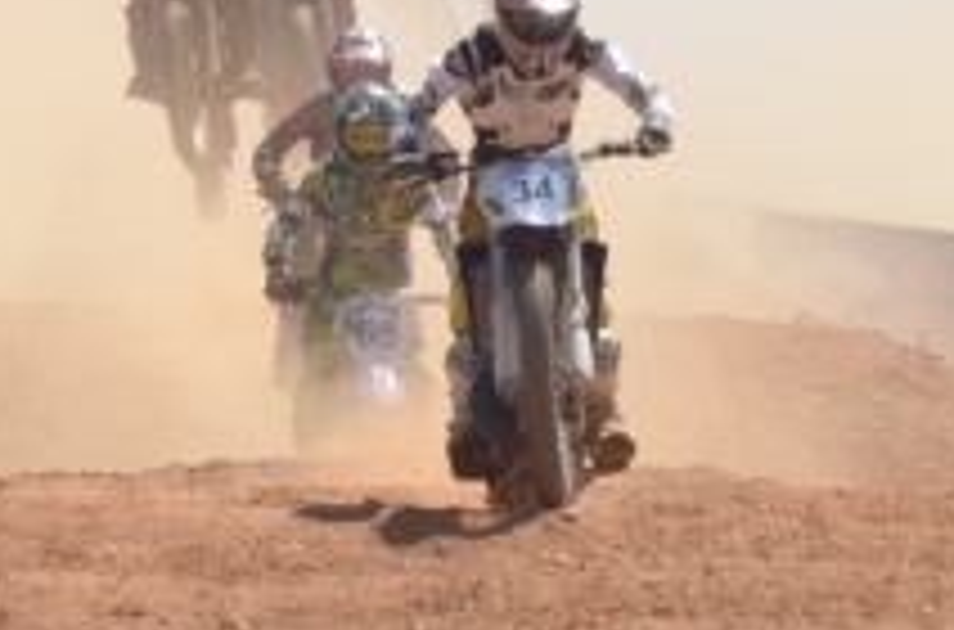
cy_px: 281
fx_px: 30332
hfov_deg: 1.8
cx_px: 171
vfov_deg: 1.2
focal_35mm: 1148
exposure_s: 1/320
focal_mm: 270
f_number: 9
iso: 200
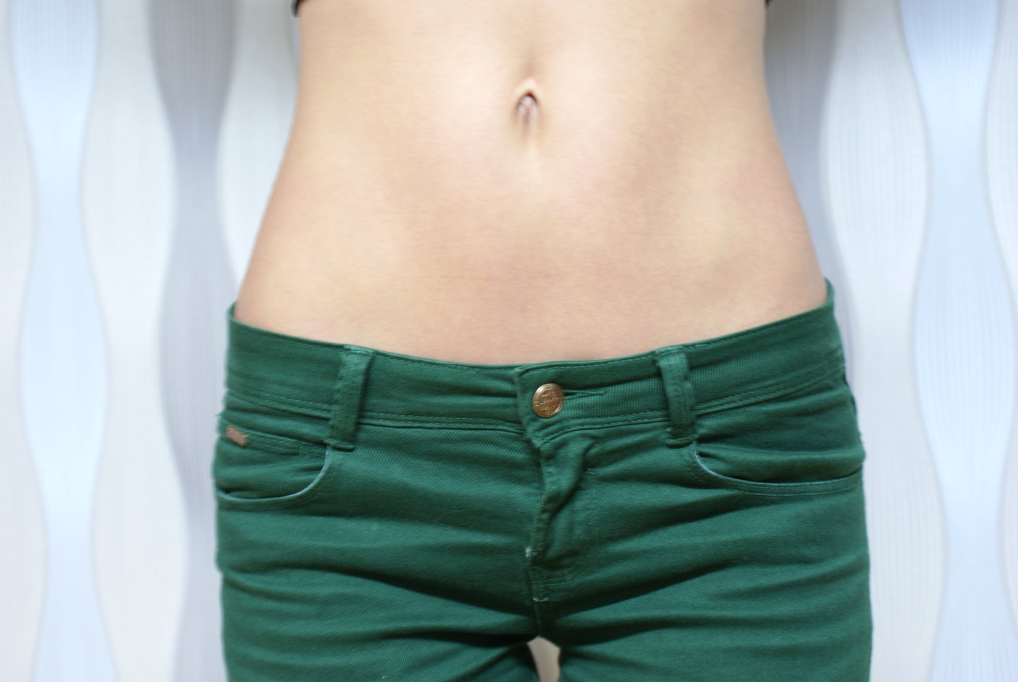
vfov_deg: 30.0
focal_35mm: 45
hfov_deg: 43.5
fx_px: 1274
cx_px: 509
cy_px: 341
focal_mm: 30
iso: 400
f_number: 5
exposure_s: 1/3
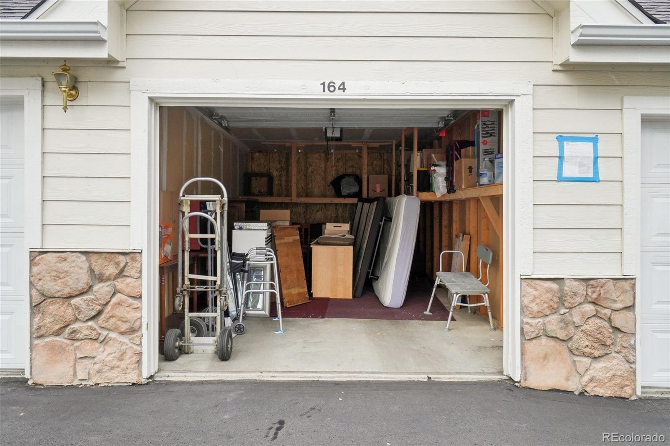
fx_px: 419
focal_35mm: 22
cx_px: 335
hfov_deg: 77.3
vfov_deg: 56.1
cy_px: 223
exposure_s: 1/250
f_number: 8
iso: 400
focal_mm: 15
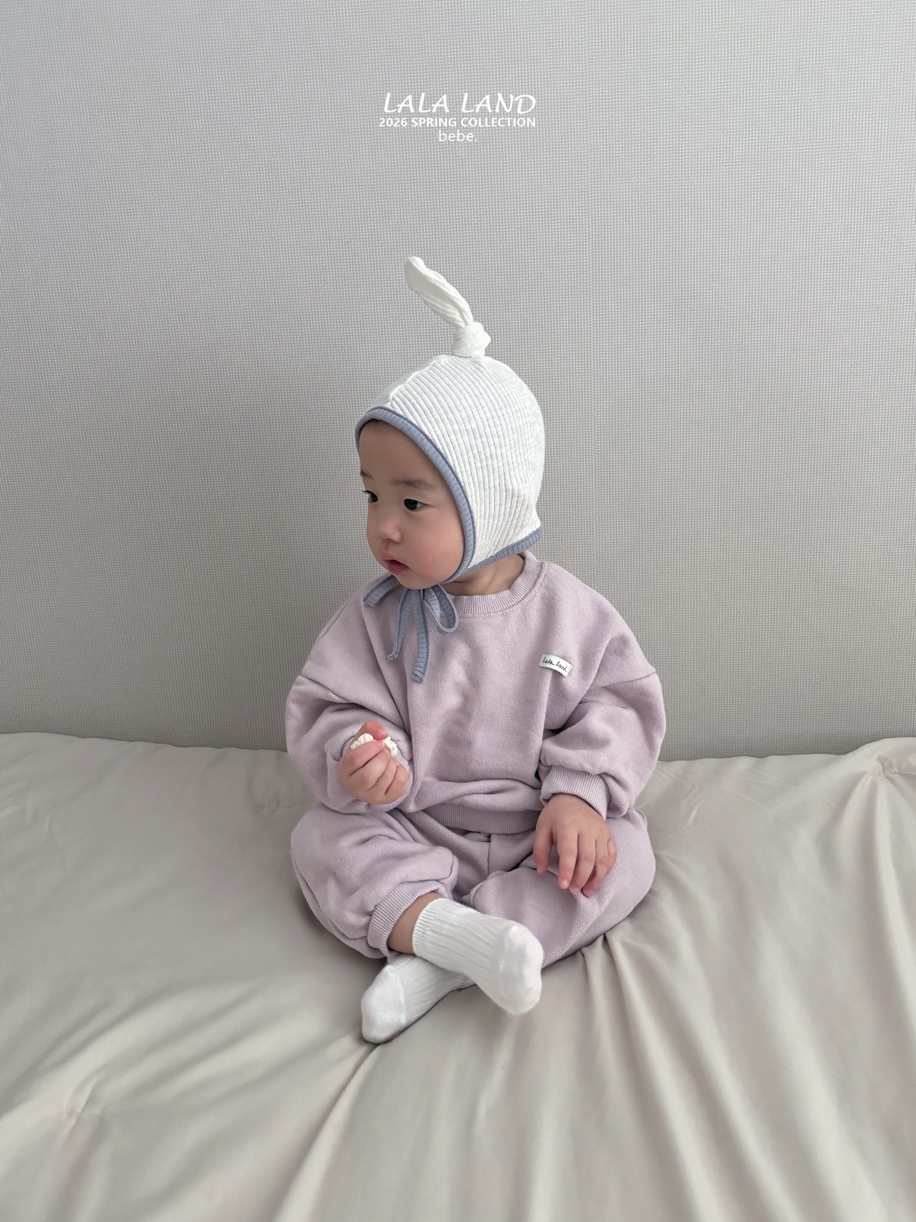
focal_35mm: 26
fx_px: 917
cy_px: 611
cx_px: 458
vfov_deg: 67.3
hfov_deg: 53.1
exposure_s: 1/60
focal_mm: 5.96
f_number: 1.6
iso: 320
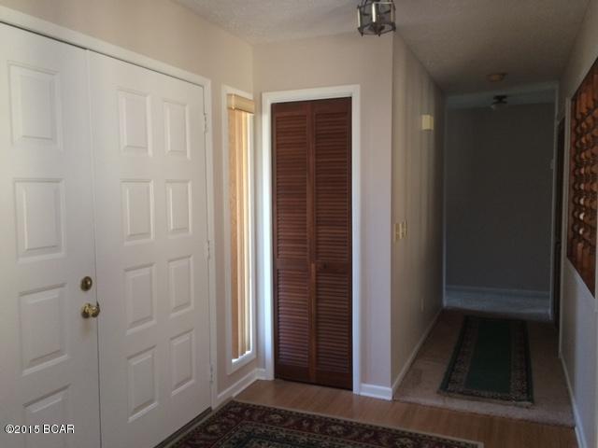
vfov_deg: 48.2
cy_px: 224
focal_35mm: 29
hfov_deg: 61.7
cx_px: 299
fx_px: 501
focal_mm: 4.15
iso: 160
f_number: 2.2
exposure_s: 1/30
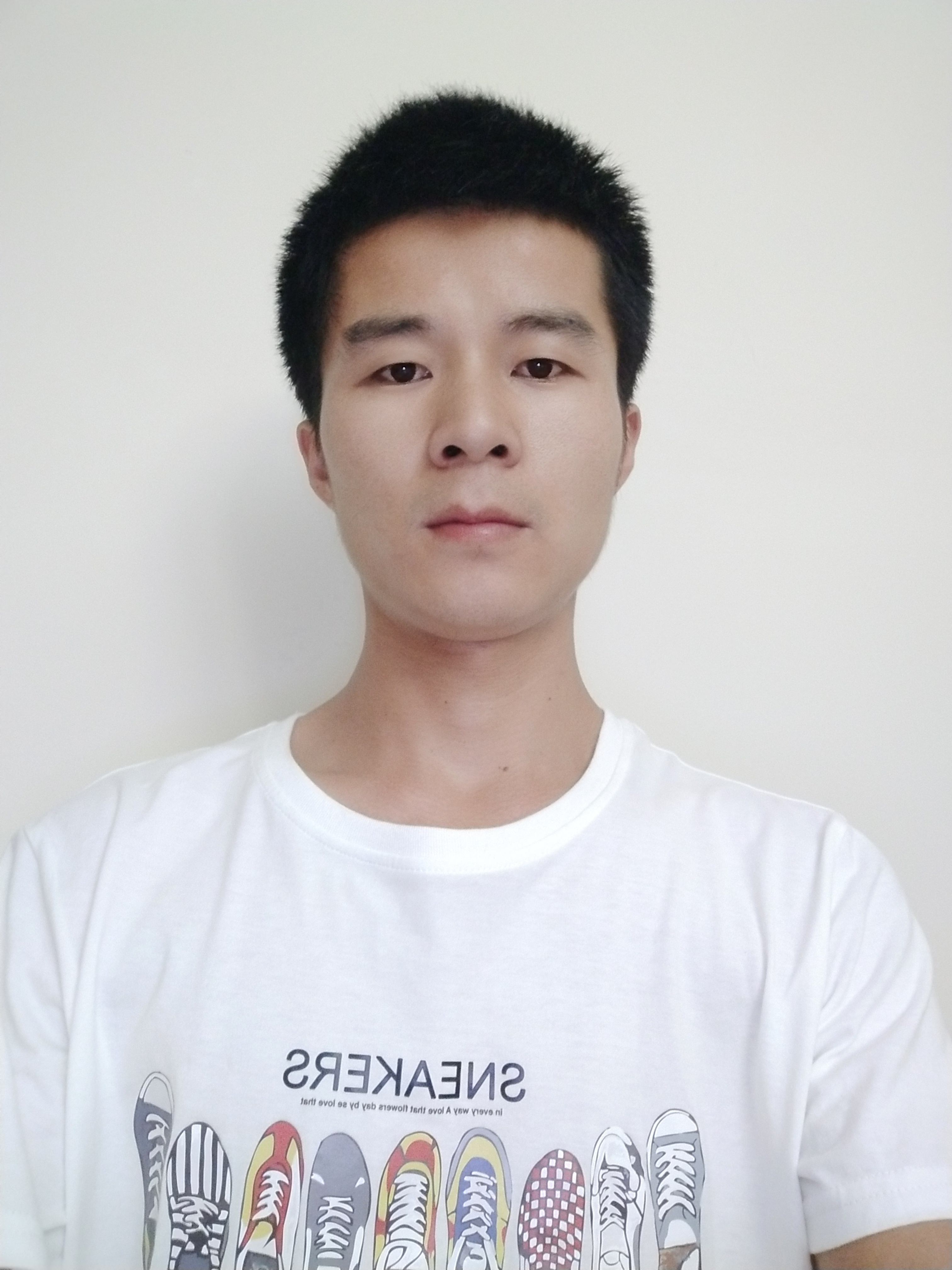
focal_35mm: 29
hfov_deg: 48.2
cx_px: 476
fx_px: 1063
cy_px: 635
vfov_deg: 61.7
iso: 836
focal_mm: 3.87
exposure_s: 1/16.7
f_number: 2
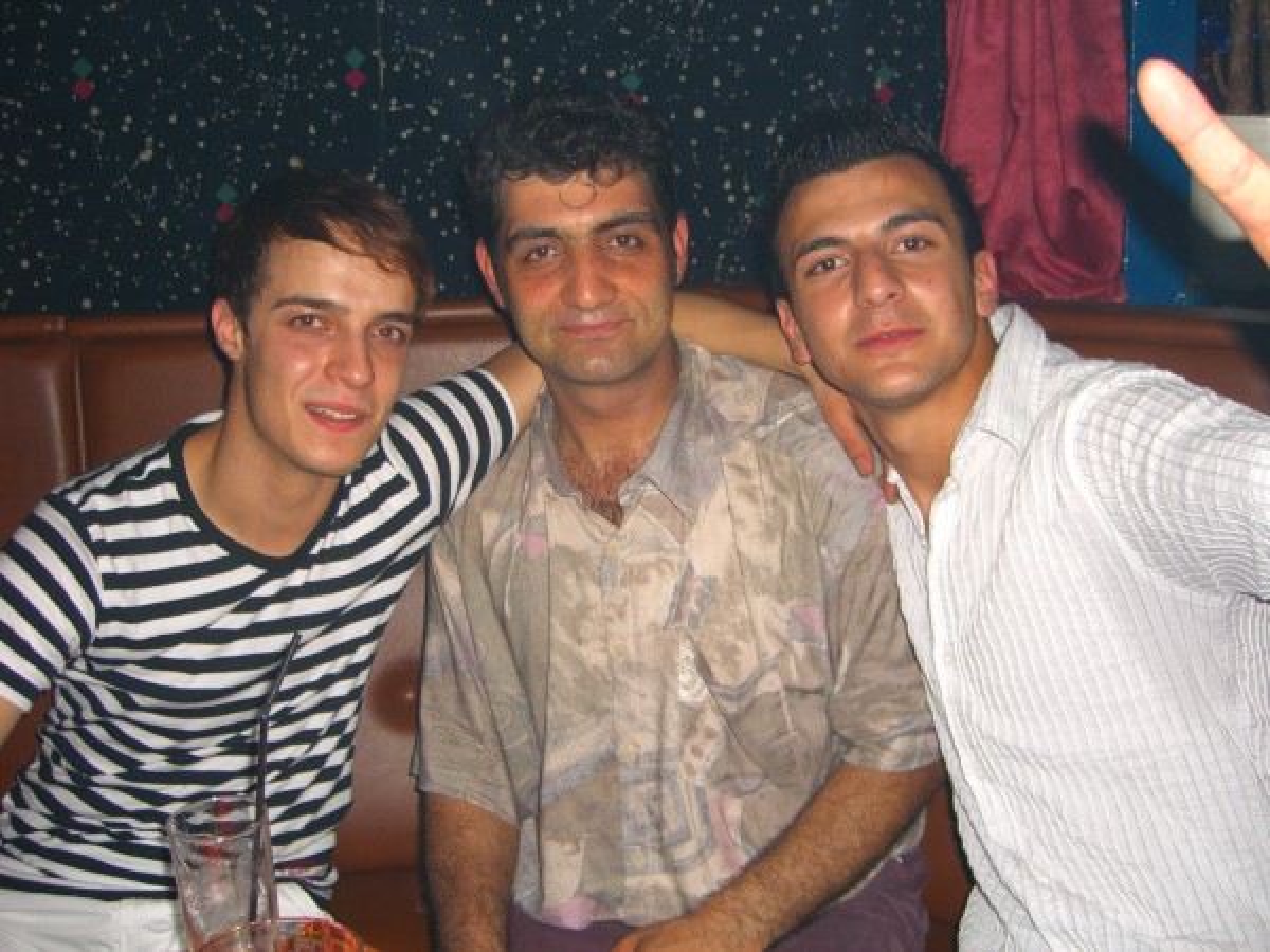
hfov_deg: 49.0
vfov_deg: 37.7
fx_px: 1394
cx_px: 635
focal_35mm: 38
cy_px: 476
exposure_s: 1/60
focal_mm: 7.9
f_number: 2.8
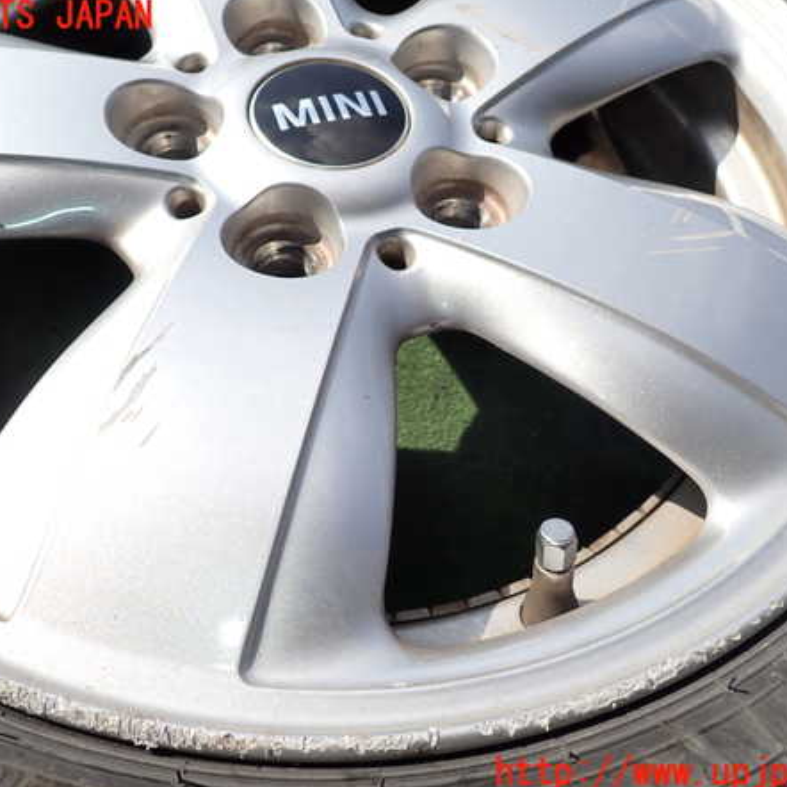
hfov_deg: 54.0
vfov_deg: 54.0
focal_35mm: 30
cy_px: 395
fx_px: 772
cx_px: 363
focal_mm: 4.5
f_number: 8
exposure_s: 1/200
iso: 100
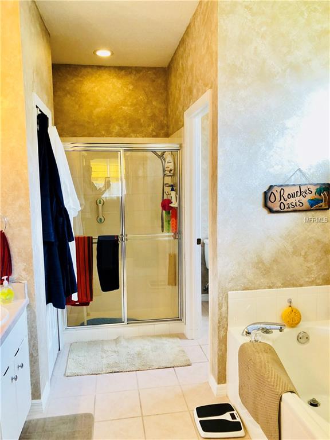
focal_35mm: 28
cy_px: 220
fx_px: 356
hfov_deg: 49.7
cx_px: 165
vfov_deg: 63.4
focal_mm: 3.99
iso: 32
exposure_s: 1/30
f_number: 1.8
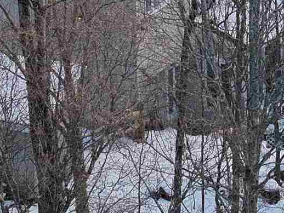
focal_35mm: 415
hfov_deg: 4.8
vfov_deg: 3.6
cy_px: -162
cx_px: 328
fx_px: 3406
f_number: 2.8
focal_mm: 19.35
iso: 120
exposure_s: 1/160
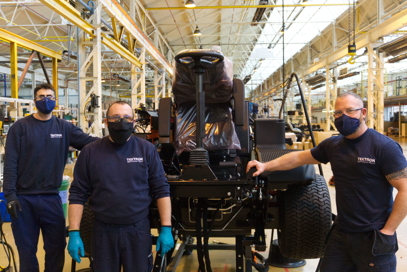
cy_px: 136
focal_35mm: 39
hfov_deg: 49.5
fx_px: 441
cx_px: 204
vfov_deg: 34.3
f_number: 4.5
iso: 2500
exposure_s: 1/160
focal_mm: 26
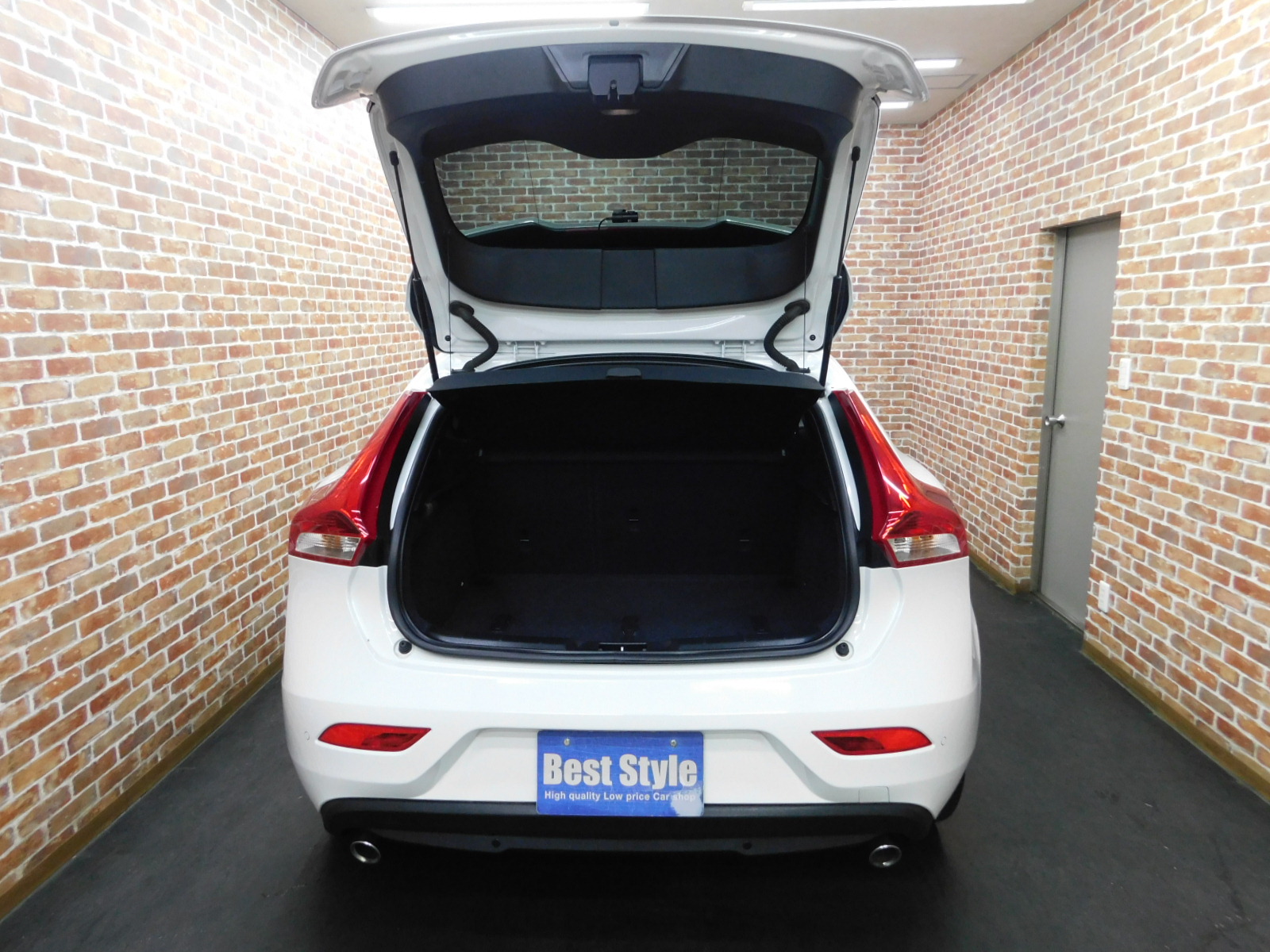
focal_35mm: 23
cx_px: 635
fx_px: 844
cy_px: 476
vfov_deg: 58.9
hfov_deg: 73.9
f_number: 3
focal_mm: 4
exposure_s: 1/30
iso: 320
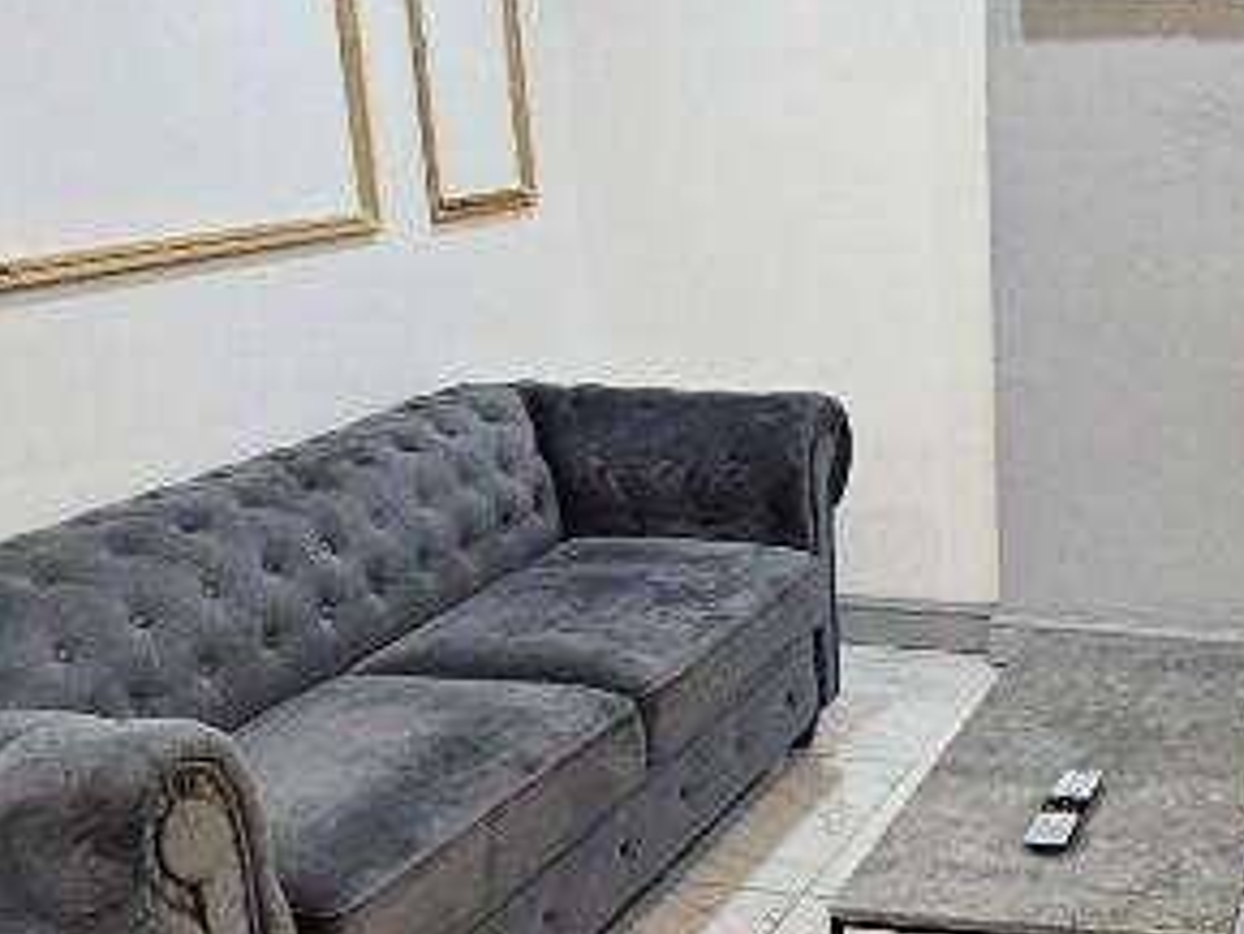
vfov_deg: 31.4
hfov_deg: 39.3
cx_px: 1024
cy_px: 598
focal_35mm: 46
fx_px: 1654
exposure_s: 1/71
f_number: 2.2
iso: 400
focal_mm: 2.2
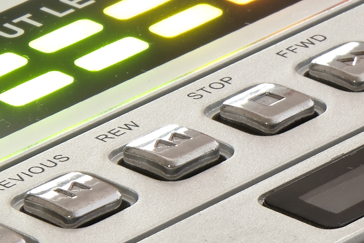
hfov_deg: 3.8
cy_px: 335
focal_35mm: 535
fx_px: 5408
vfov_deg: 2.6
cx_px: 664
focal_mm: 77.5
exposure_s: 30
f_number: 18
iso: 100
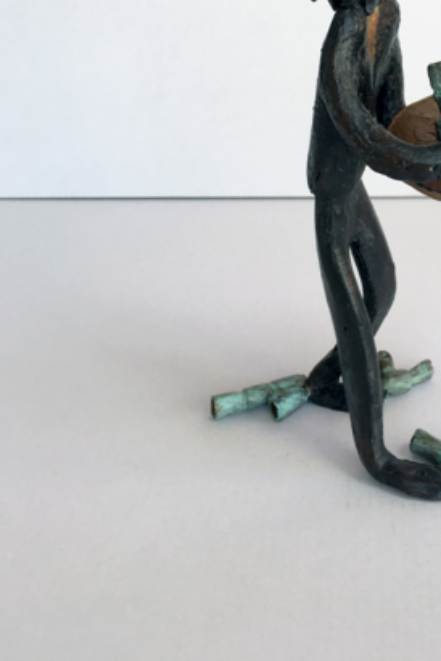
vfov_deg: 36.4
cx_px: 403
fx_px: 955
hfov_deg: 25.1
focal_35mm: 52
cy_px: 96
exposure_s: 1/100
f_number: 2.2
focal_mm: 4.15
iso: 32
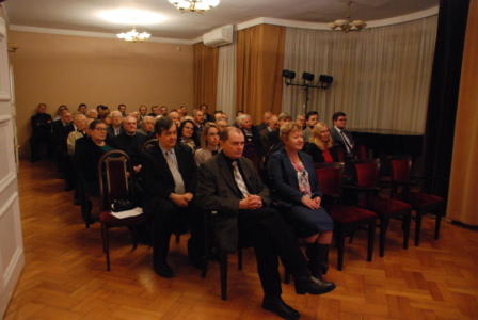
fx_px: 399
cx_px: 239
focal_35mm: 30
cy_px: 160
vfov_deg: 43.7
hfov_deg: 61.9
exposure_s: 1/20
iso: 1600
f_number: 3.5
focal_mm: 20
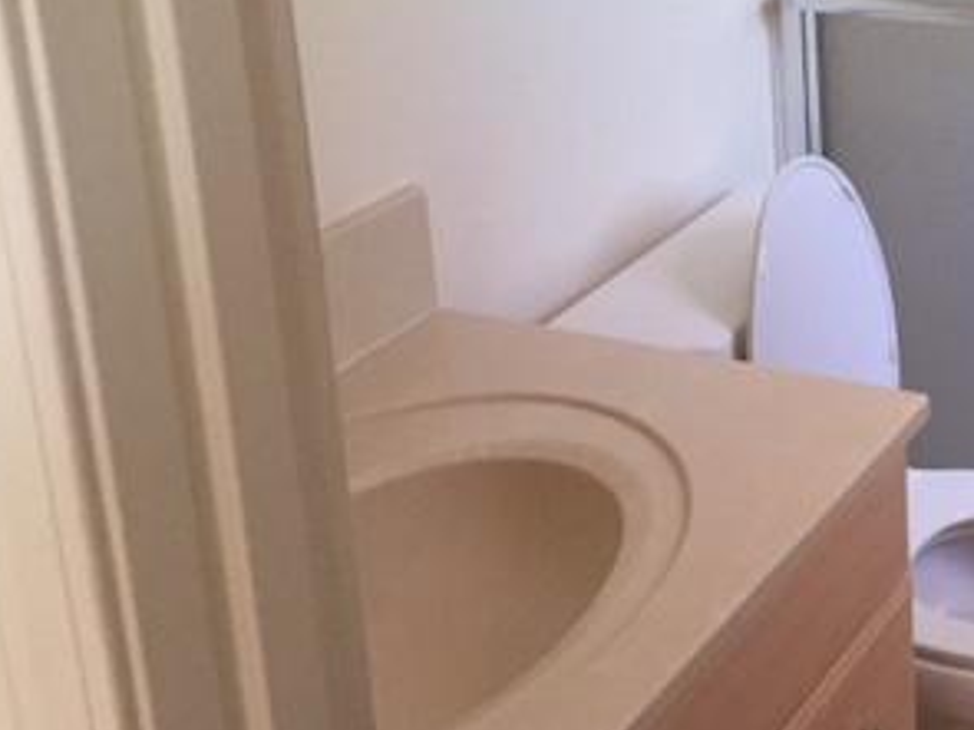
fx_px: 1772
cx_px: 1010
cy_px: 17
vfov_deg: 22.5
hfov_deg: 28.5
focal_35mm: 63
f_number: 2.2
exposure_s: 1/24
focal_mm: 4.15
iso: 250
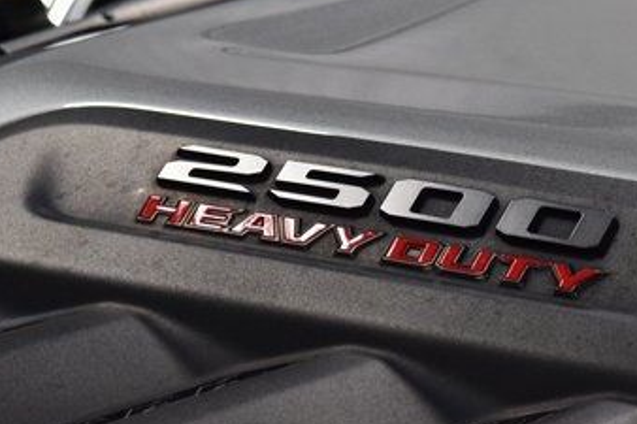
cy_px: 295
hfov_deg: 10.3
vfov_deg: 6.9
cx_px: 254
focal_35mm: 199
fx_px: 3519
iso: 1600
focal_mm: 70
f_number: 8
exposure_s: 1/125
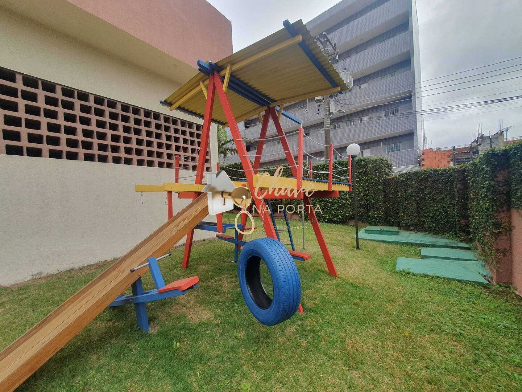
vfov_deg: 89.9
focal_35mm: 13
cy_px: 196
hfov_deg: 106.2
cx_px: 261
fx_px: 196
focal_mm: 1.8
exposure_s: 1/606
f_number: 2.2
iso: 50
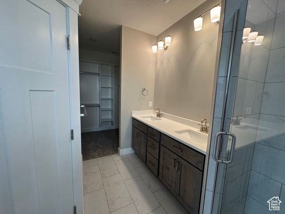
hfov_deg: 102.1
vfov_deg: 85.7
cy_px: 107
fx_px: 115
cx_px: 142
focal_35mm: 14
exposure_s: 1/120
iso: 160
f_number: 2.2
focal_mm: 2.22
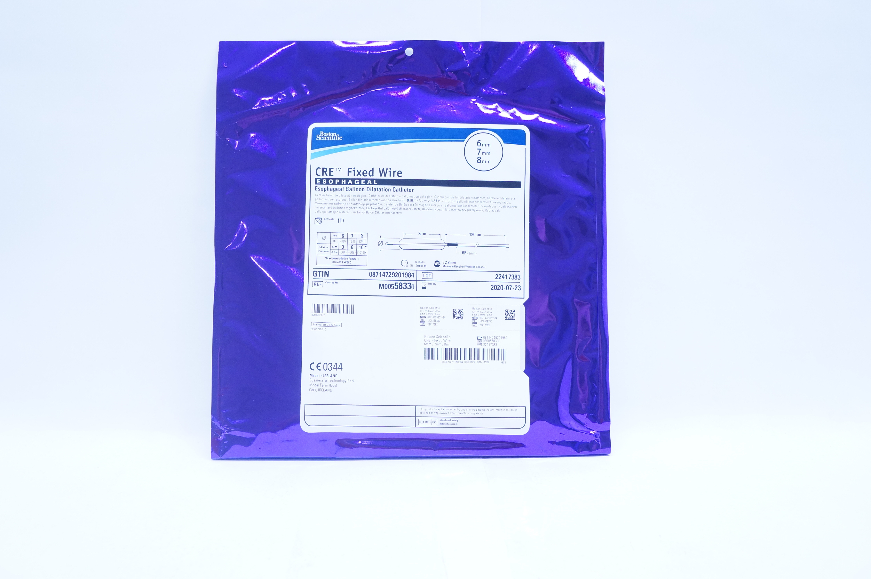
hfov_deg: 57.2
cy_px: 262
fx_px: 798
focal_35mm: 33
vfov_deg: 39.8
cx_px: 410
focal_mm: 20
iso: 800
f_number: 4.5
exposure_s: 1/160
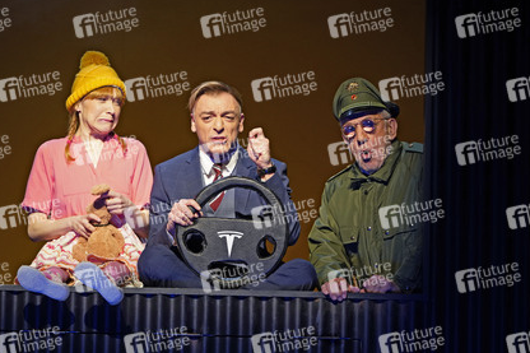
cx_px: 250
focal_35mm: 194
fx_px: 2855
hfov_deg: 10.6
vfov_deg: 7.1
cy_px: 182
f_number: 5.6
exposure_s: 1/200
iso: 2000
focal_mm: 179
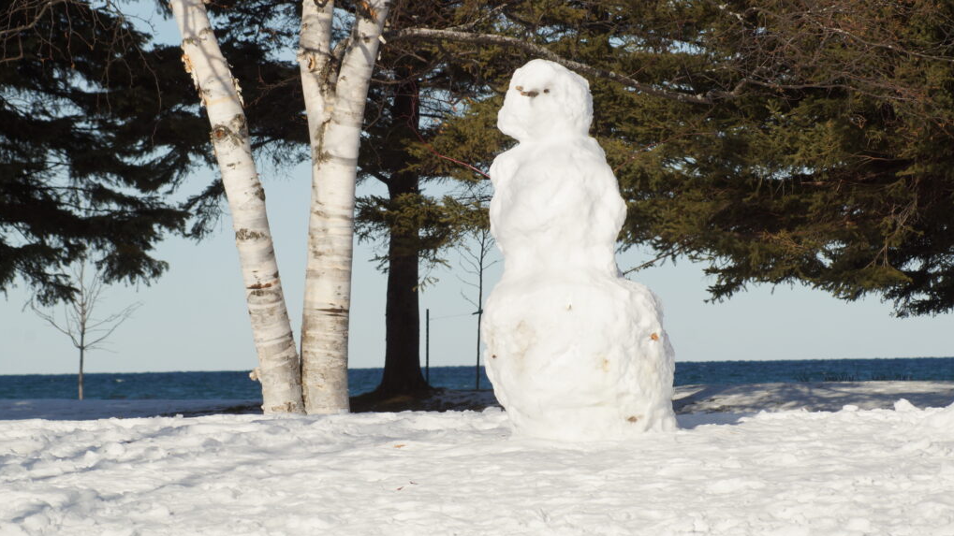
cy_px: 267
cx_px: 476
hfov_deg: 9.8
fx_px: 5590
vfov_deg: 5.5
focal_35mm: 221
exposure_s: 1/160
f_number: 11
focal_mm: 140
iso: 100
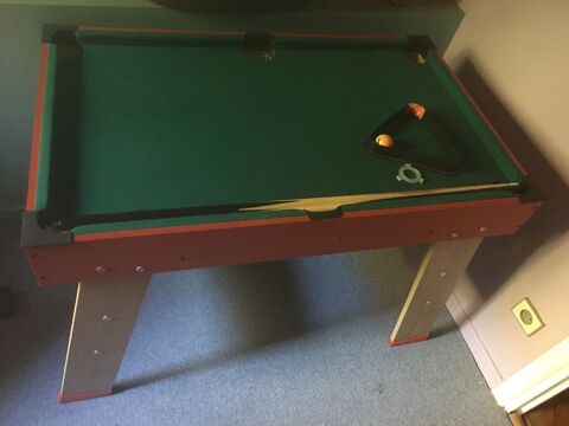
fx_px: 477
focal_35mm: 29
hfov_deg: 61.7
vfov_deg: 48.2
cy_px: 213
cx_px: 284
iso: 125
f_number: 2.2
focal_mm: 4.15
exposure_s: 1/4
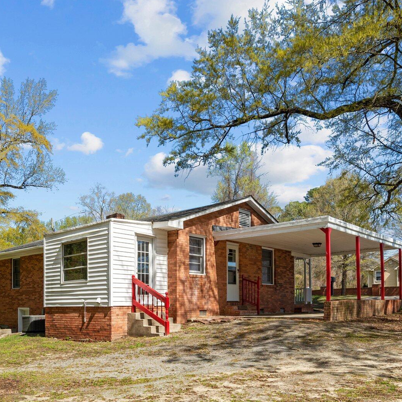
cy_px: 234
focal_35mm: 30
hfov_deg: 53.8
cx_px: 168
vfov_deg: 53.8
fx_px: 394
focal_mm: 18
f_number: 8
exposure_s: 1/320
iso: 100
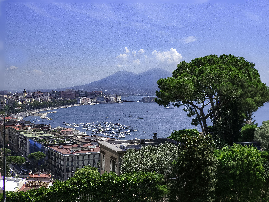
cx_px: 134
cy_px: 101
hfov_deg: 41.2
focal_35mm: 46
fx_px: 357
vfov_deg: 31.5
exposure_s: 1/6400
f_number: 6.3
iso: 1600
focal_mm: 23
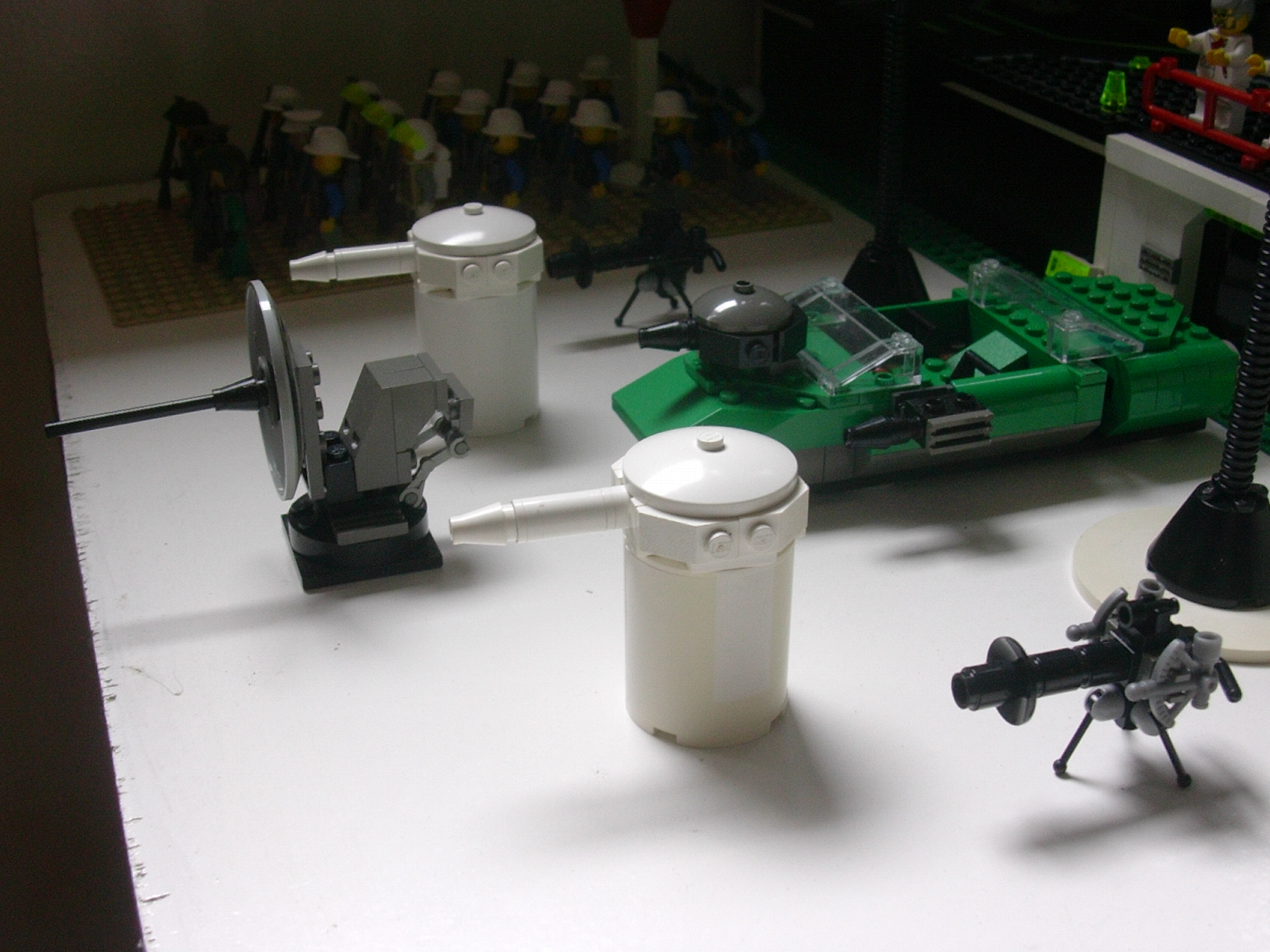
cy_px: 476
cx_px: 635
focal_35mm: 45
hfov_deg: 42.1
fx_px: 1651
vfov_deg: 32.2
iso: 70
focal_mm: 6.7
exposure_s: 1/62.1
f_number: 2.9
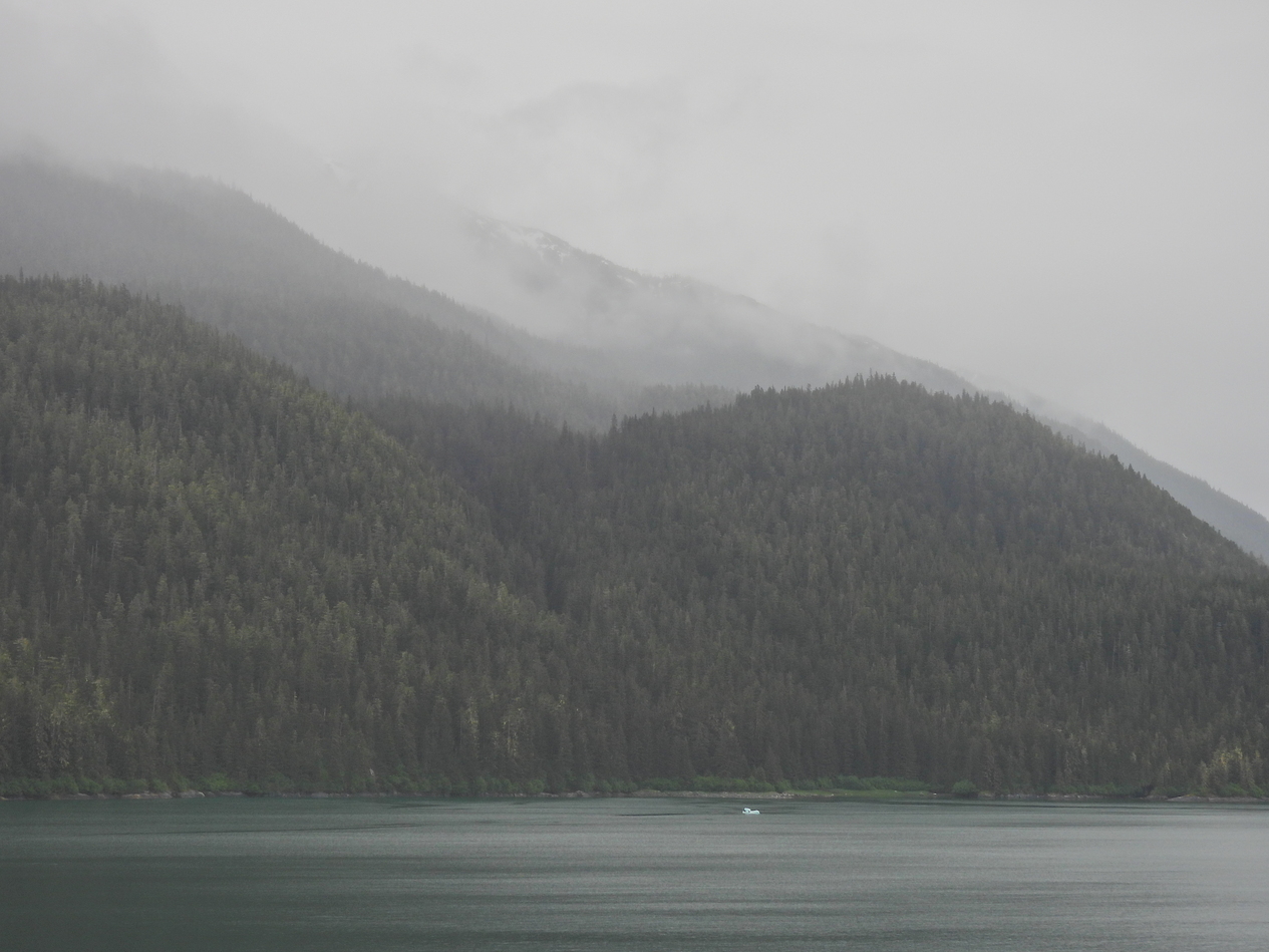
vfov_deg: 17.2
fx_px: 3153
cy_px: 481
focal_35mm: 86
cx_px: 634
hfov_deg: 22.8
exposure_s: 1/800
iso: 100
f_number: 4
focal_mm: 15.2
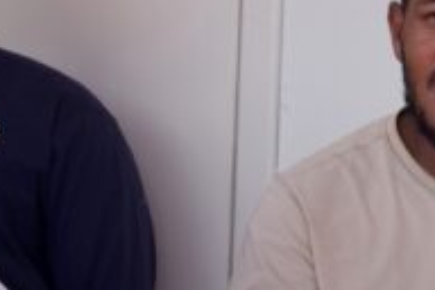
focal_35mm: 151
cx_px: 739
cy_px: 262
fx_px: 1824
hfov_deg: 12.6
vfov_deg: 9.1
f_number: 8
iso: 250
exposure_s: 1/250
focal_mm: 26
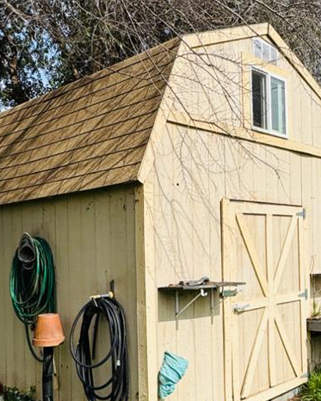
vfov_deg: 41.6
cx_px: 218
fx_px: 522
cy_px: 258
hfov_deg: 33.8
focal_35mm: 44
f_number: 2.2
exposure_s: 1/2874
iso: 40
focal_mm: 2.22
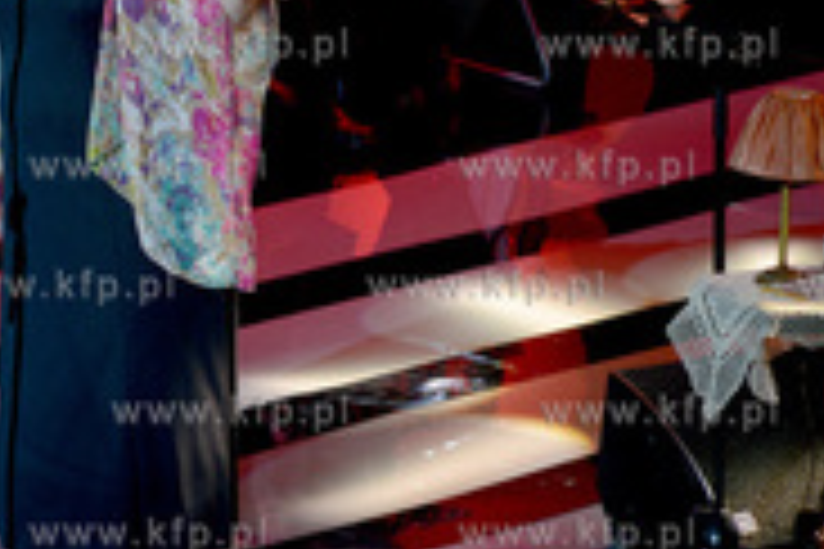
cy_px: 106
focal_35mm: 460
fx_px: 10528
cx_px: -41
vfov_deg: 3.0
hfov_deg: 4.5
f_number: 4
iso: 800
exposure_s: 1/100
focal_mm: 210
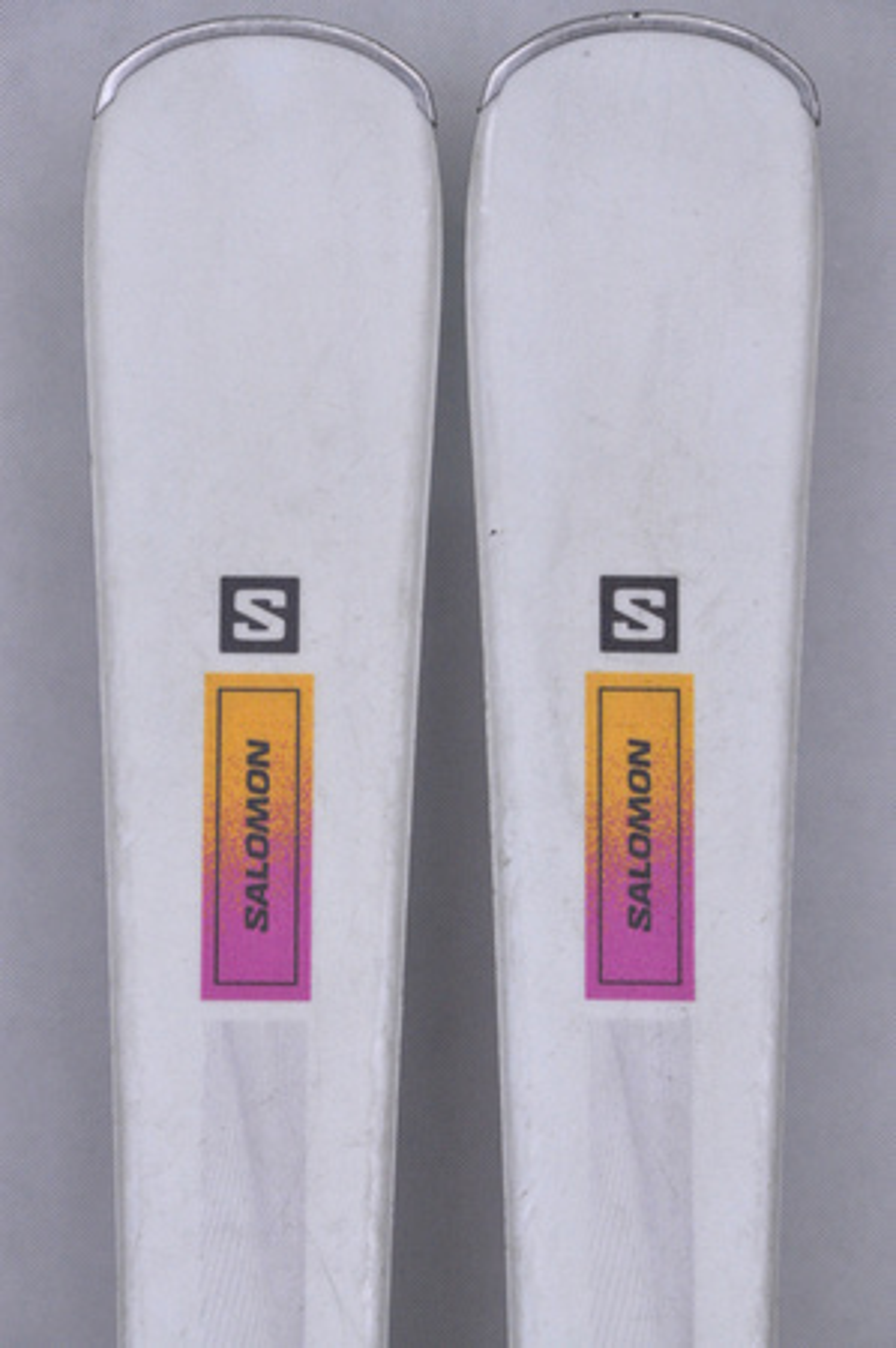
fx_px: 5893
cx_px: 448
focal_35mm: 158
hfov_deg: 8.7
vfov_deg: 13.1
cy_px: 674
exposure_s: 1/125
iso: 3200
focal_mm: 105
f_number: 9.5
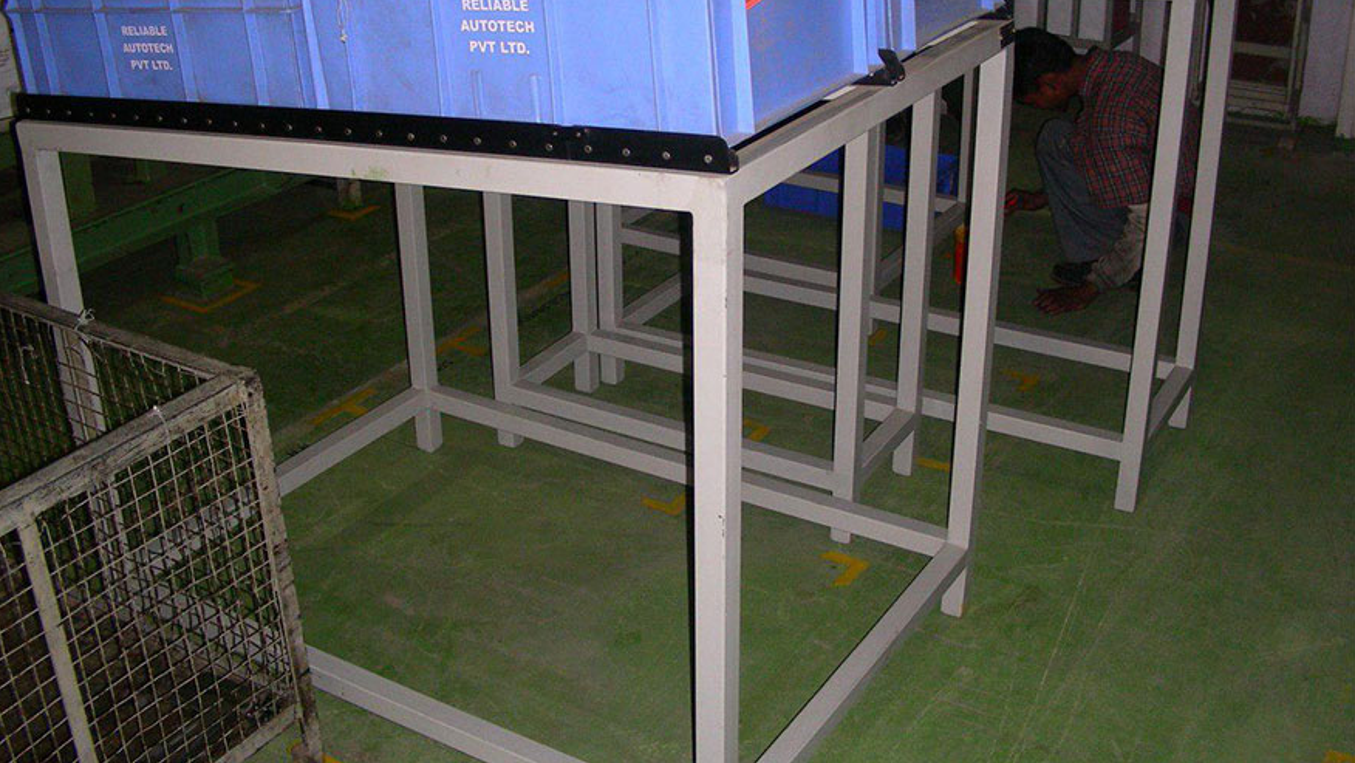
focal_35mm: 32
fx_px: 1150
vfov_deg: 36.5
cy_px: 301
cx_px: 671
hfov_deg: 61.0
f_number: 2.2
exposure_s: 1/126
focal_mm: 4.15
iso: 32
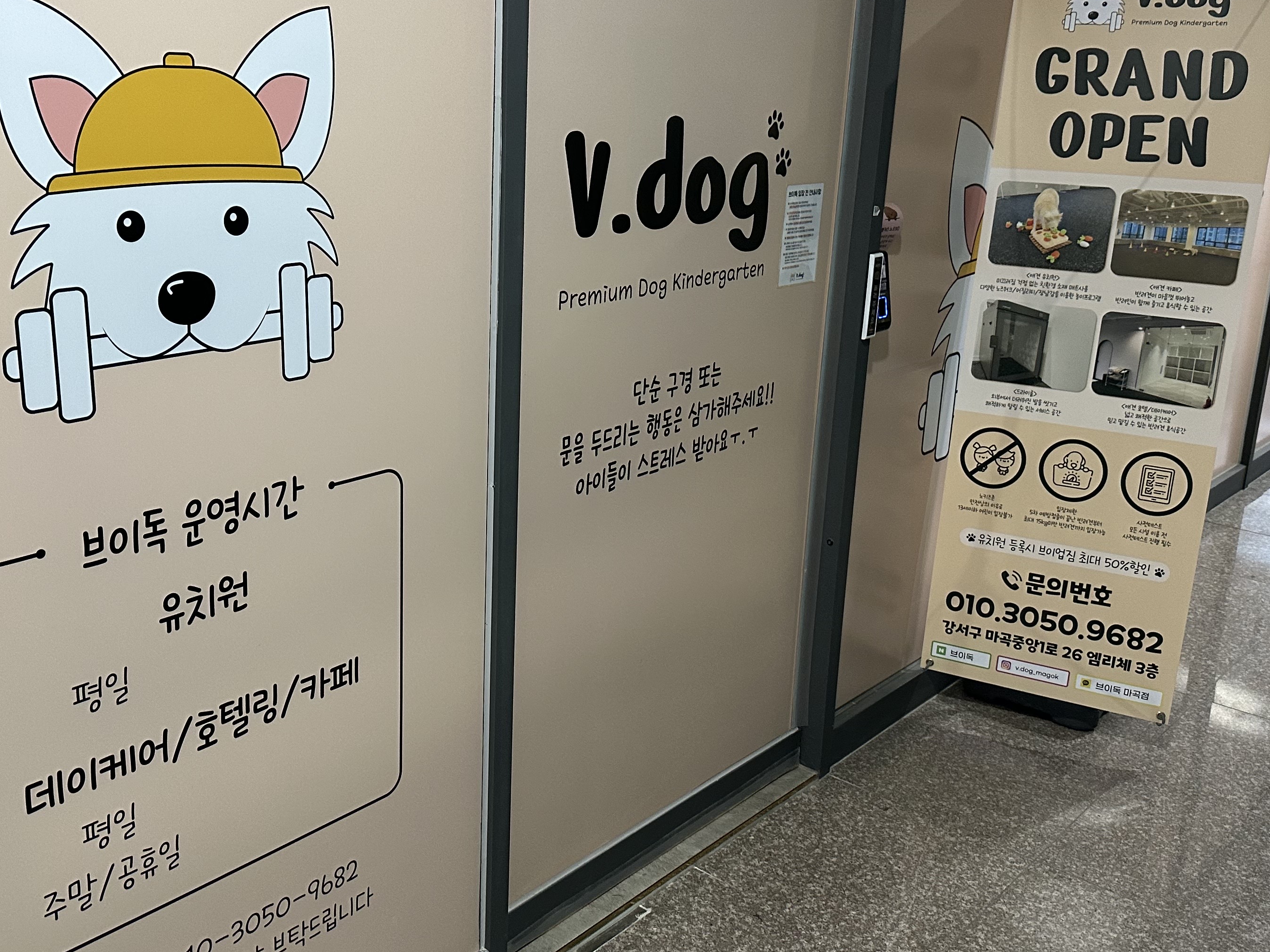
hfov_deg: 51.2
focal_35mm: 36
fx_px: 1321
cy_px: 436
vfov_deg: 39.6
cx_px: 536
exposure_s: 1/60
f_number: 1.78
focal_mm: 6.86
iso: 320
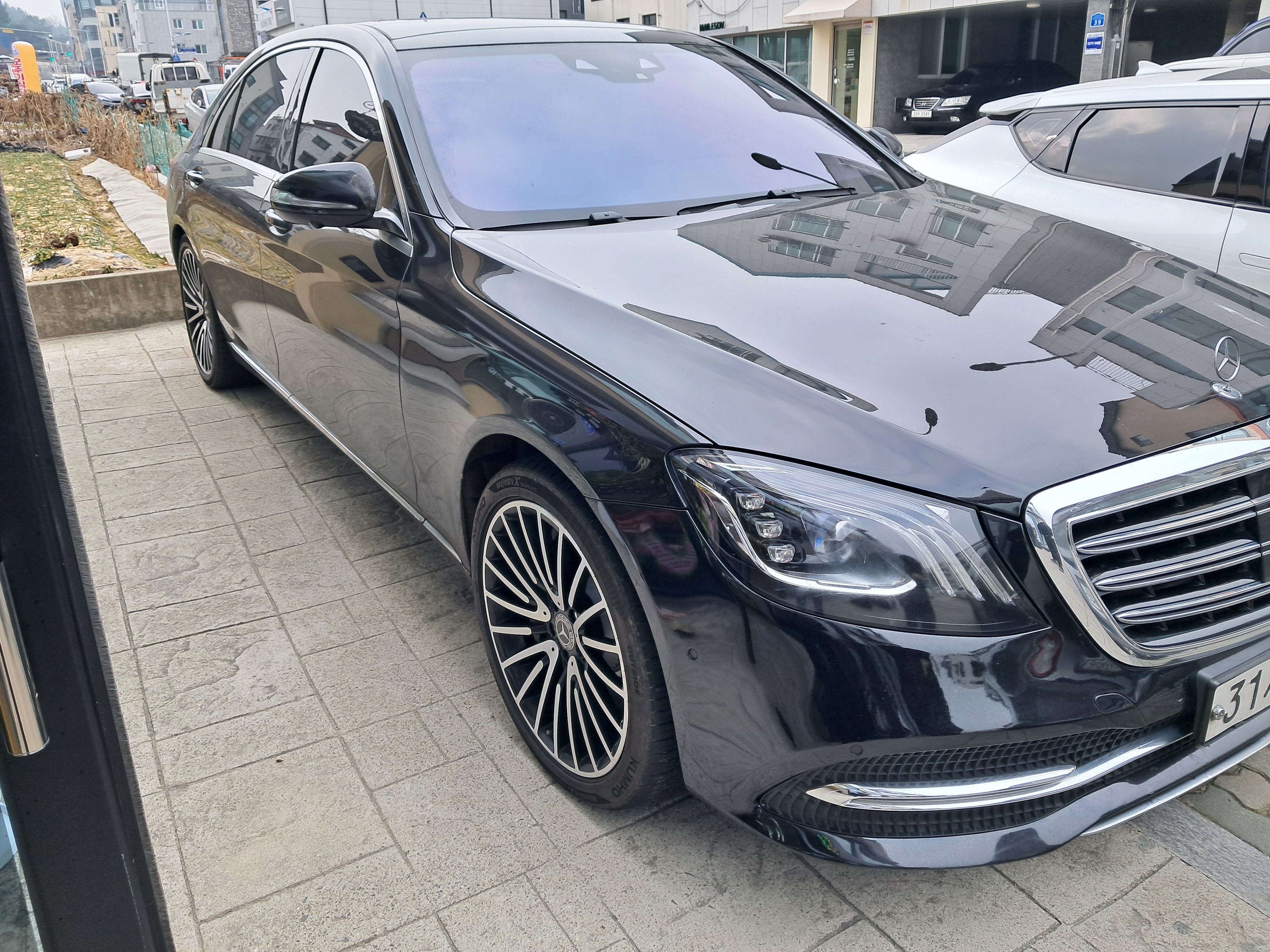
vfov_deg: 51.4
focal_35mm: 27
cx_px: 635
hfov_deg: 65.3
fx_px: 991
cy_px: 476
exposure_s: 1/149
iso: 50
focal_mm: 4
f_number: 1.8
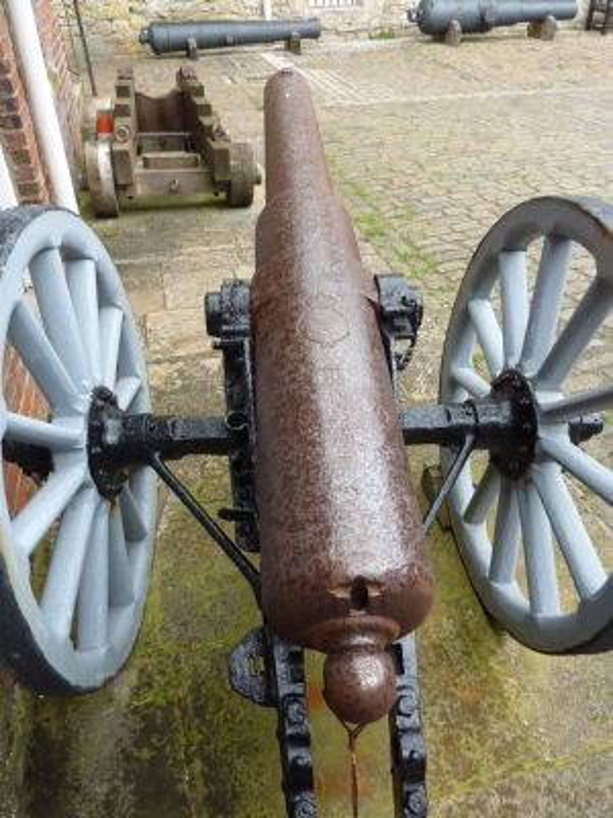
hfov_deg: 54.9
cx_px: 306
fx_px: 590
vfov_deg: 69.4
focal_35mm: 25
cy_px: 409
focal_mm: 4.1
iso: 80
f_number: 3.3
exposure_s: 1/80
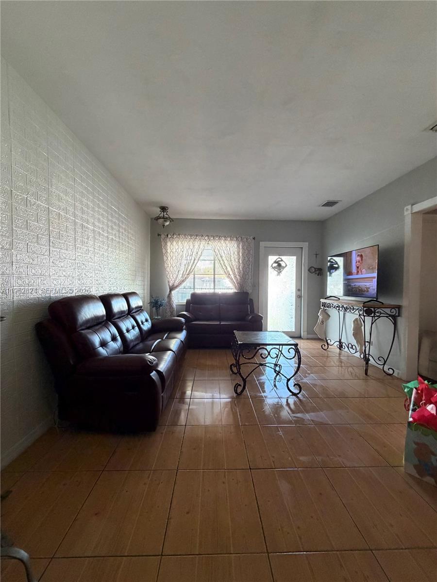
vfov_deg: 102.1
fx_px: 236
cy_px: 291
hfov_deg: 85.7
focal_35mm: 14
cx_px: 218
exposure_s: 1/60
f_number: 2.2
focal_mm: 2.22
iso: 400
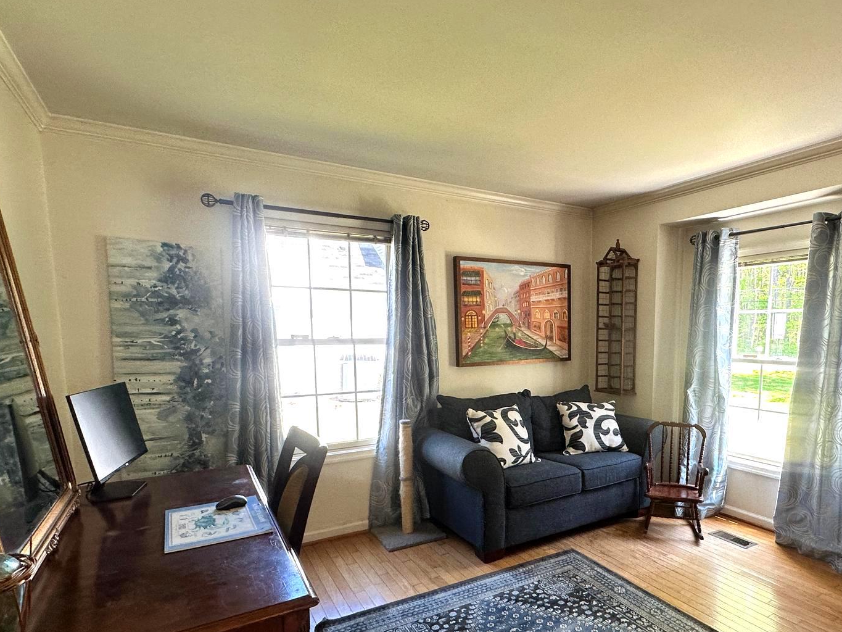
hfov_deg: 77.6
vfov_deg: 62.7
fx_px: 511
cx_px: 526
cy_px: 388
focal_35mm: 21
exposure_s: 1/120
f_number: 2.2
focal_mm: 2.22
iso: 160
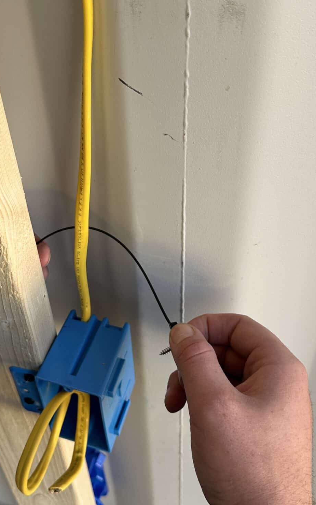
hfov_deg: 28.9
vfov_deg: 45.3
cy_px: 249
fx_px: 606
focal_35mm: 44
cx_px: 94
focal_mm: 6.86
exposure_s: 1/245
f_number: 1.78
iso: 64
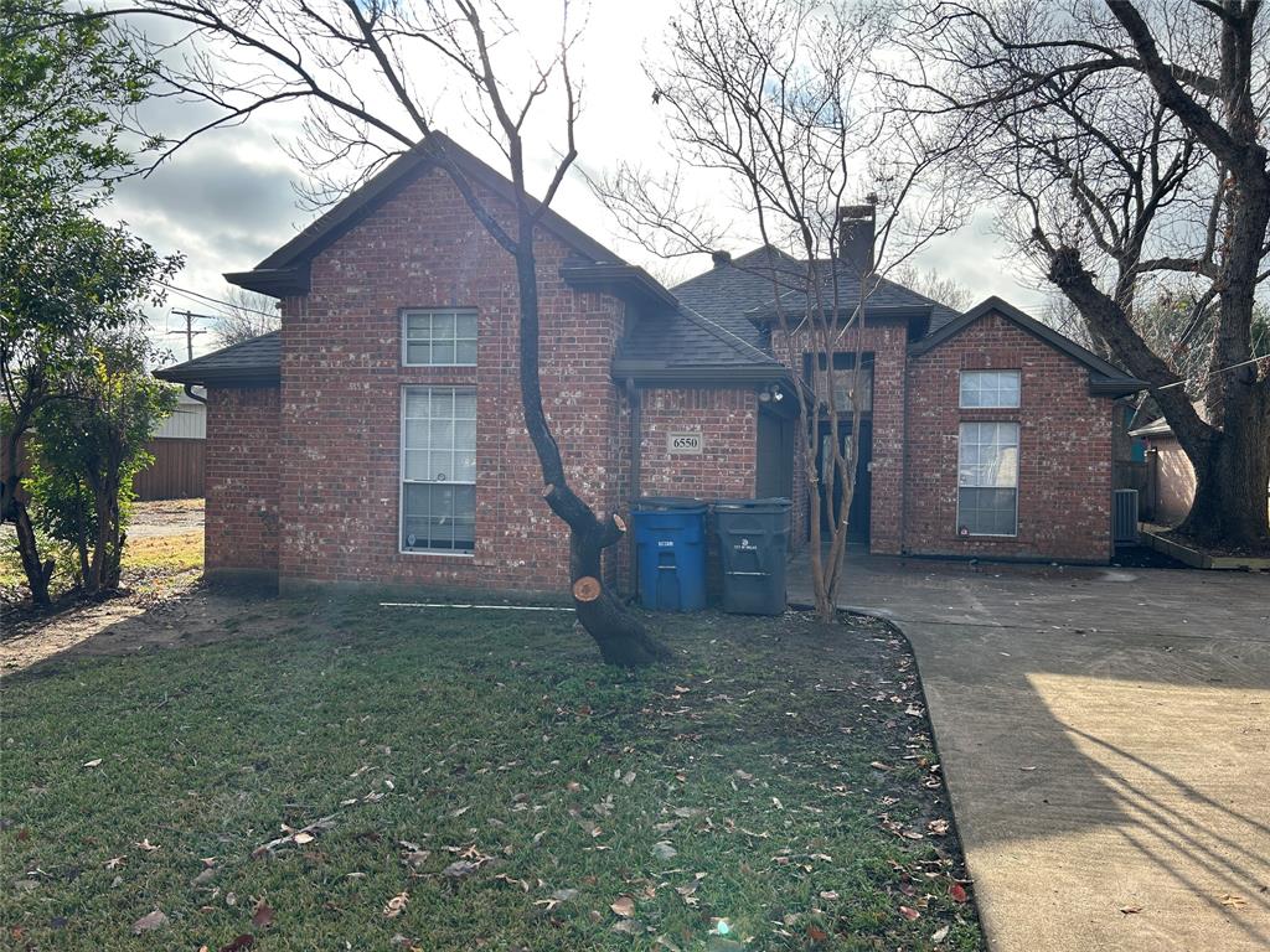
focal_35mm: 26
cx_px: 635
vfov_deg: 53.1
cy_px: 476
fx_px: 954
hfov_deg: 67.3
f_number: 1.5
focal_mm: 5.7
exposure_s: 1/2457
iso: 50
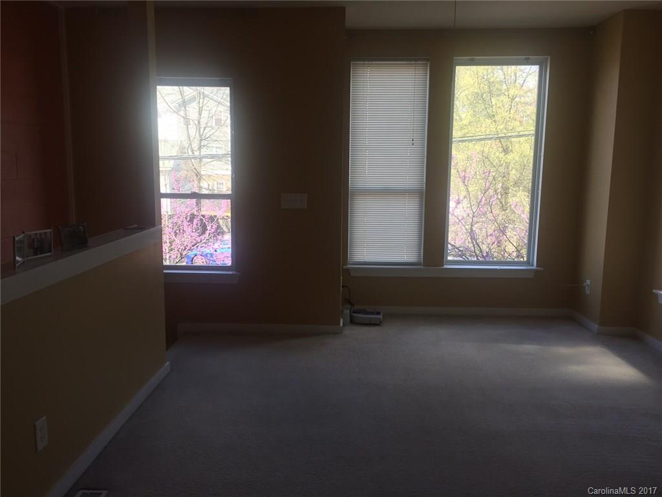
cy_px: 248
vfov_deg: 48.2
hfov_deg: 61.7
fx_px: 555
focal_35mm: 29
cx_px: 331
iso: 32
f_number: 2.2
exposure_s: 1/126
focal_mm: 4.15
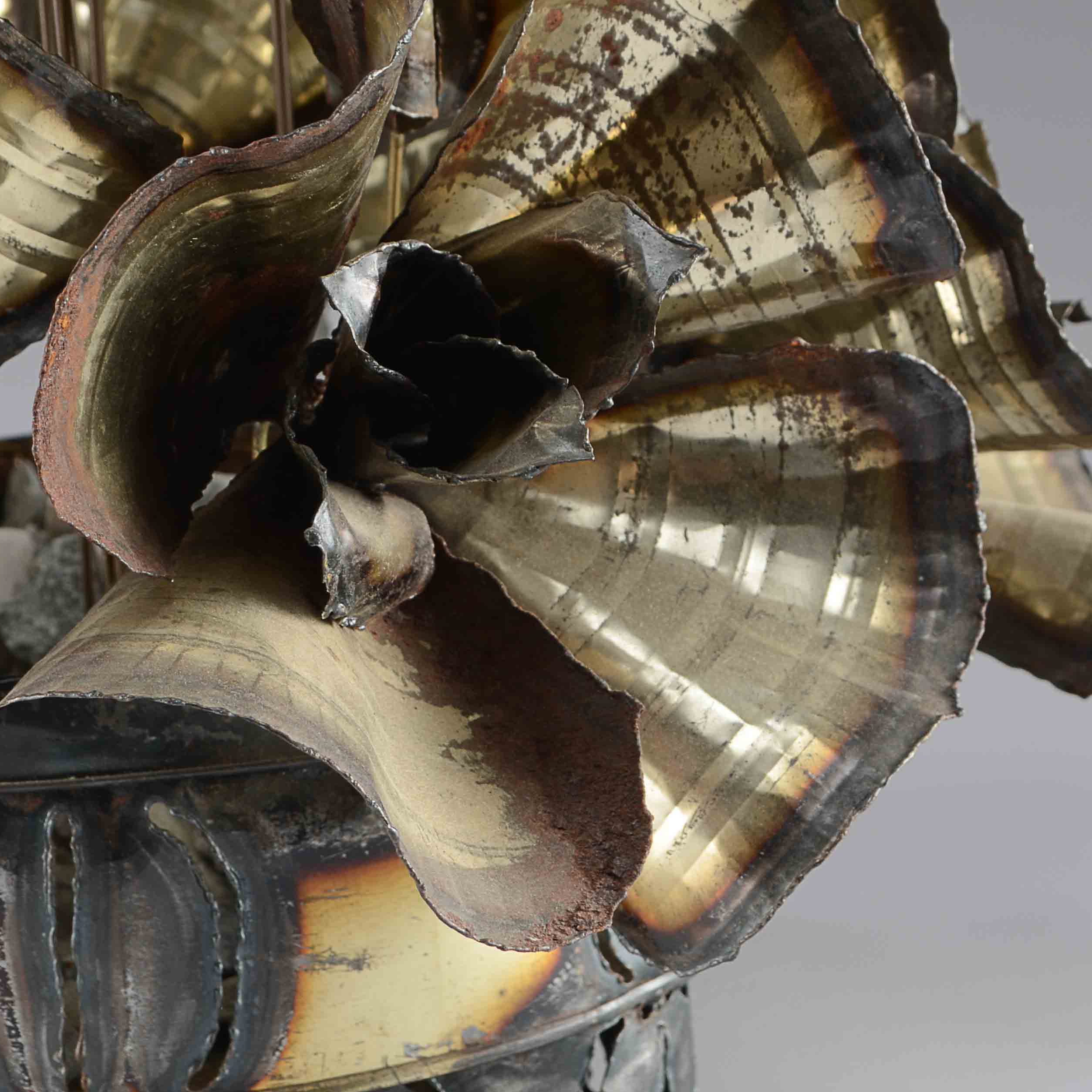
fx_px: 4640
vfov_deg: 13.4
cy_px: 334
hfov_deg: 13.4
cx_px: 662
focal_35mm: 130
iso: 100
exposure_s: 1/80
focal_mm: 52
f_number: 10
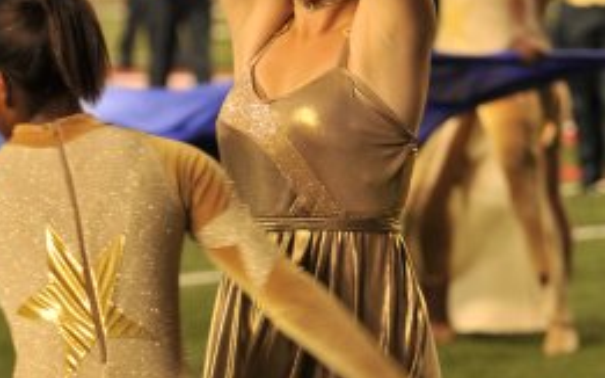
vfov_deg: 3.8
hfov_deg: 6.1
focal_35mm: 344
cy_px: 225
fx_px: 5671
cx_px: 289
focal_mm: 98
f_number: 2.8
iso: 220
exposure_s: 1/60
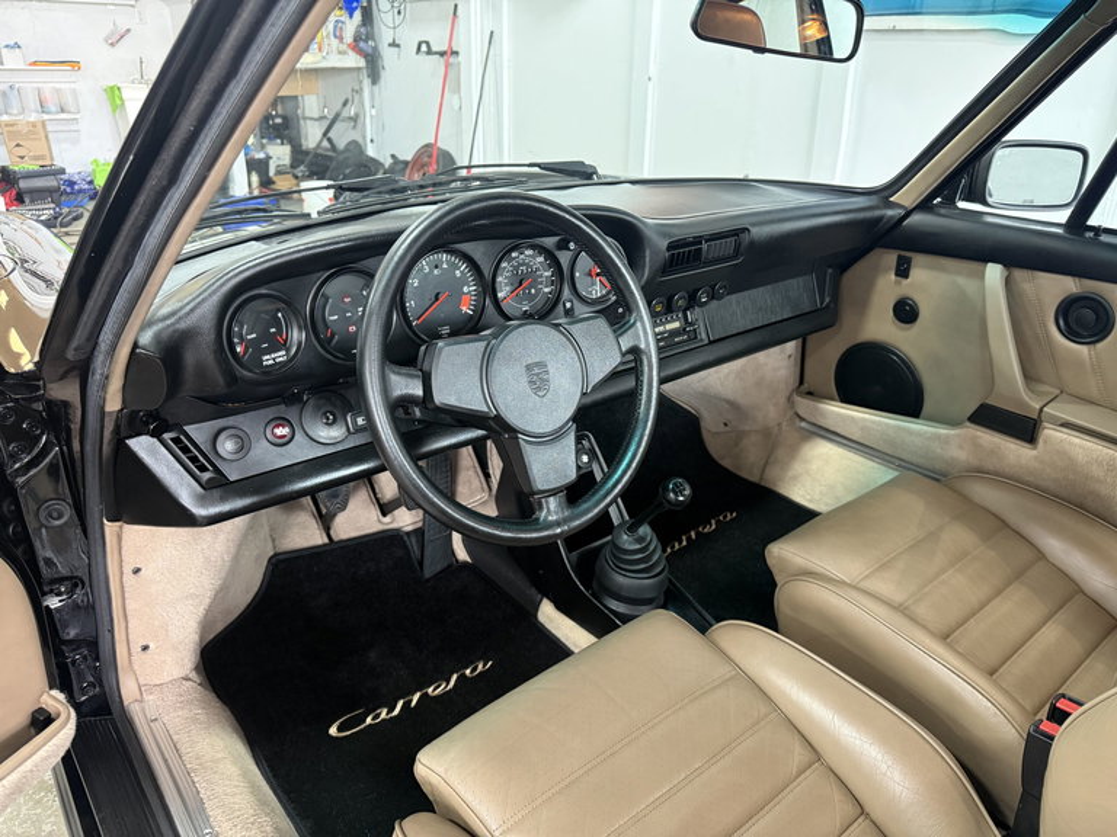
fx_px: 774
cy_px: 418
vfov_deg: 56.8
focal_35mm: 24
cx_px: 558
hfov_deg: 71.6
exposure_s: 1/60
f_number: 1.78
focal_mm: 6.76
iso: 400
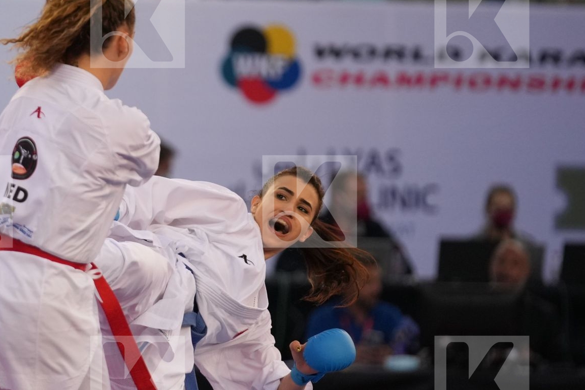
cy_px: 202
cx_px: 138
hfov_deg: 4.5
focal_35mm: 461
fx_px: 7491
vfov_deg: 3.0
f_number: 2.8
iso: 1600
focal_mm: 197
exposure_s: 1/1000
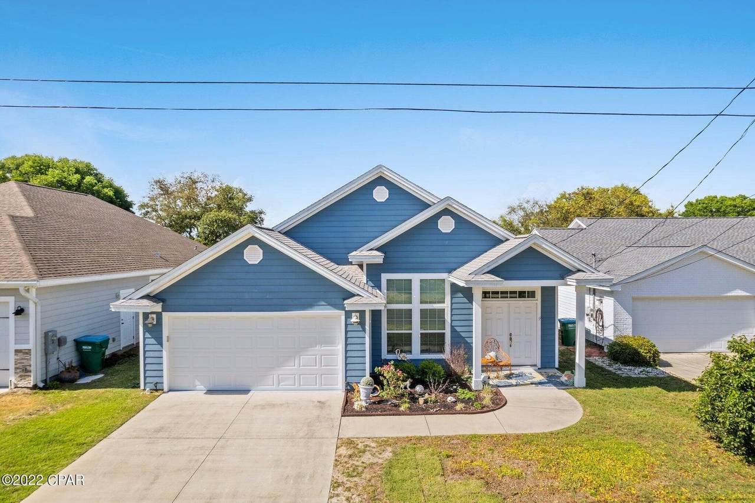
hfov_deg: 78.6
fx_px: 461
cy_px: 252
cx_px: 378
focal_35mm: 22
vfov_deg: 57.2
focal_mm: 8.38
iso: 100
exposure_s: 1/1000
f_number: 2.8
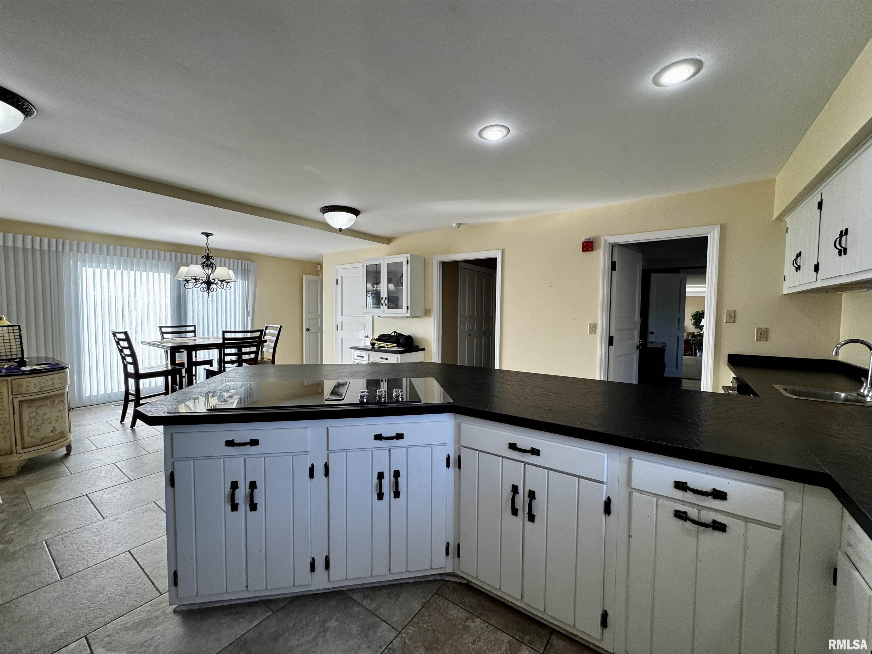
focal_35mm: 14
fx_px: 353
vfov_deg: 85.7
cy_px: 327
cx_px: 436
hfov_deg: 102.1
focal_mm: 2.22
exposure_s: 1/120
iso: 64
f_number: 2.2
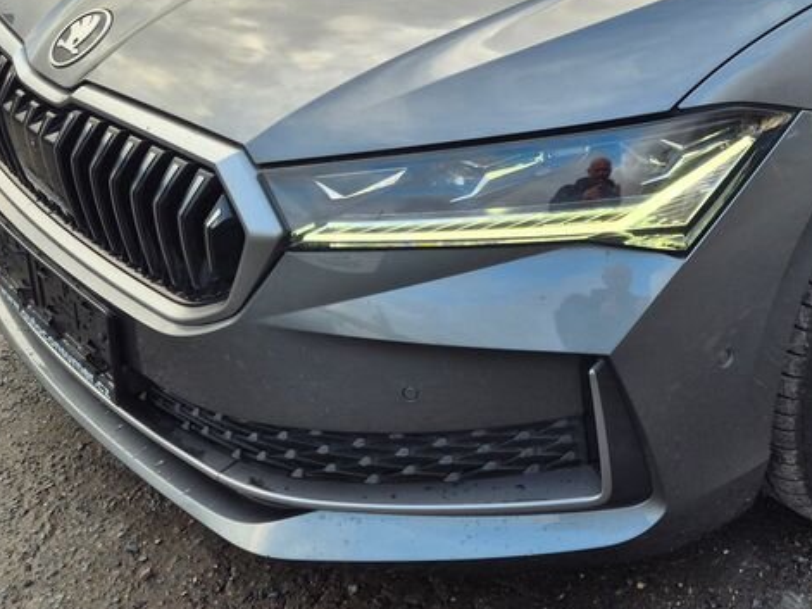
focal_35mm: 50
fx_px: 1173
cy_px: 57
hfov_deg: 36.0
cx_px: 726
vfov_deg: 28.0
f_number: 1.8
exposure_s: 1/342
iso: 25
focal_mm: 5.4
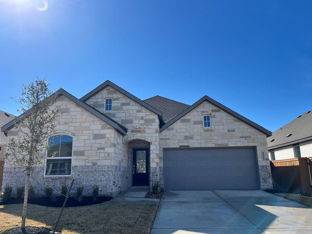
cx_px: 154
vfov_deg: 51.3
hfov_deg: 65.3
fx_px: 243
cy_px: 115
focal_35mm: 27
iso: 50
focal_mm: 5.1
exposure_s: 1/4854
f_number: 1.6
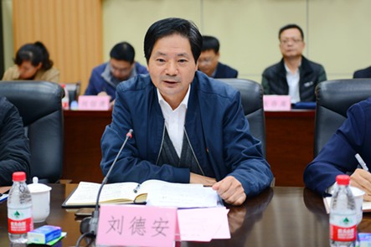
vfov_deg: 19.4
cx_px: 186
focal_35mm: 70
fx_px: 721
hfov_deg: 28.9
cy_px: 124
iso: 800
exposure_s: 1/80
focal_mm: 70
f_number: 2.8
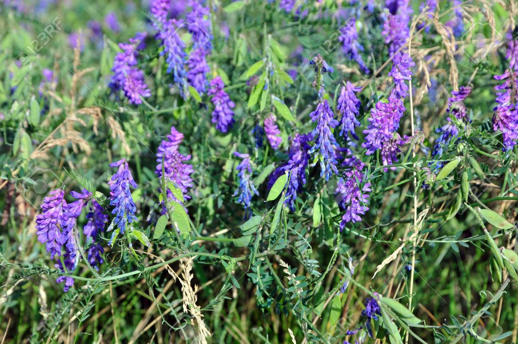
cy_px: 172
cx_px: 259
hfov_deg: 21.9
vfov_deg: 14.7
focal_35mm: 93
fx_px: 1336
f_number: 8
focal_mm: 62
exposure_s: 1/320
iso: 200
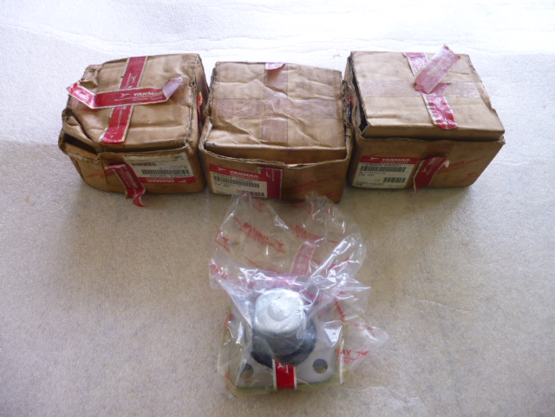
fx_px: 401
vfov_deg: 54.9
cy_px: 208
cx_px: 278
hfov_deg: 69.4
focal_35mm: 25
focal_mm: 4.5
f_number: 3.1
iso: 100
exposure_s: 1/60
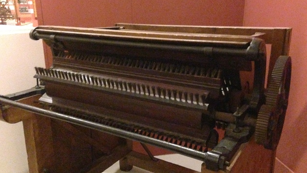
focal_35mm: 73
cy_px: 89
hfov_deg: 29.0
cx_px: 154
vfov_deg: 16.6
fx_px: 595
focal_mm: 4.12
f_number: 2.4
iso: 2500
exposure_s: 1/15
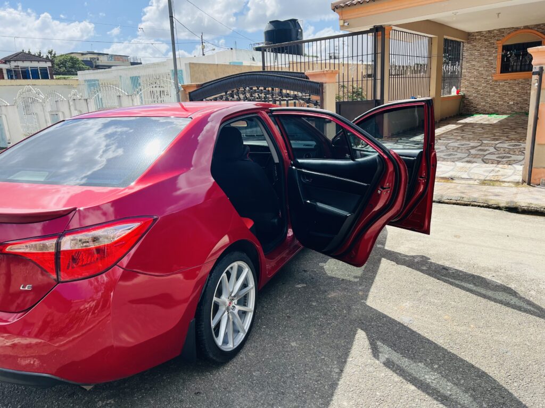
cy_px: 204
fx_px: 409
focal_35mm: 26
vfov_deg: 53.1
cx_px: 272
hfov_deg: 67.3
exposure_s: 1/2695
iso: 50
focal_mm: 5.7
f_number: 1.5
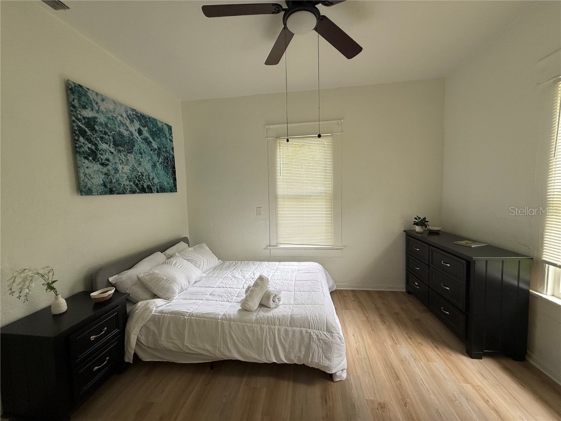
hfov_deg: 102.1
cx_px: 280
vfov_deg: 85.7
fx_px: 227
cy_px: 210
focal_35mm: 14
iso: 40
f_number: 2.2
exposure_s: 1/110
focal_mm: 2.22
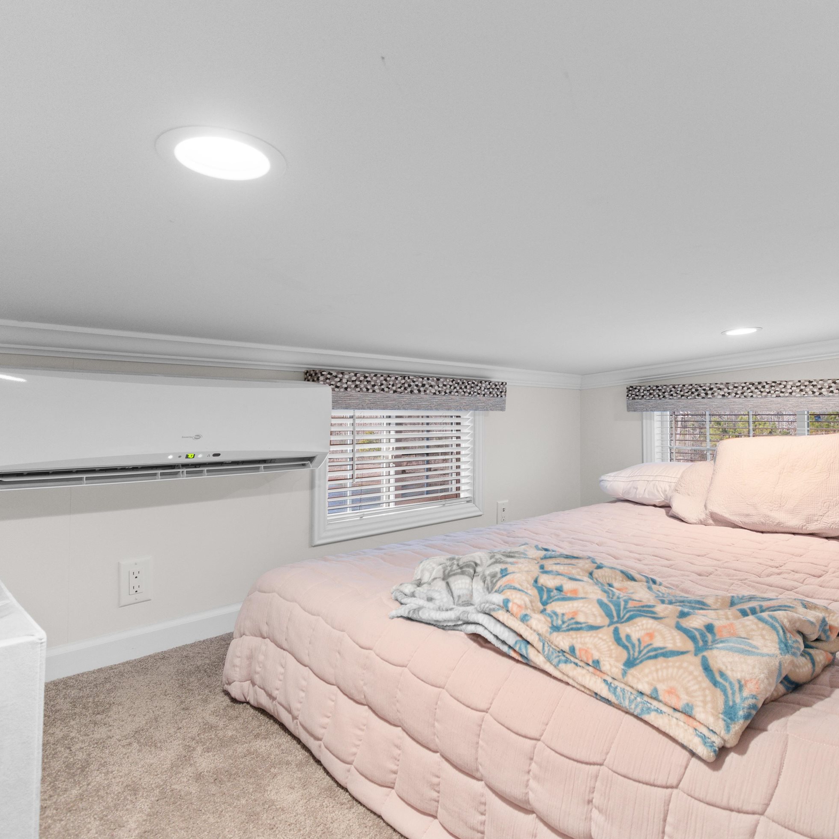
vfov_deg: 74.8
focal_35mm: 20
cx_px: 507
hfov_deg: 73.9
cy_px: 404
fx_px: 548
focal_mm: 10
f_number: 4.5
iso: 100
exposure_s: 1.3
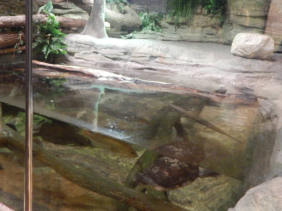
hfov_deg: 53.7
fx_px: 277
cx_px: 118
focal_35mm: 34
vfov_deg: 41.8
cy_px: 98
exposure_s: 1/10
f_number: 3
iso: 400
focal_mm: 4
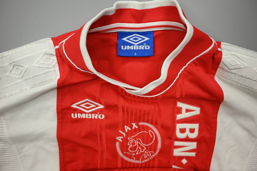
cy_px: 86
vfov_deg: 49.6
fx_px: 186
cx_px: 128
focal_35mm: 26
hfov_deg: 69.4
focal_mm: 26
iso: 200
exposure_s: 1/180
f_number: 4.8
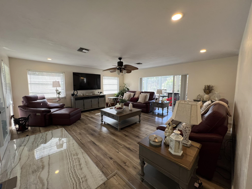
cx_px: 126
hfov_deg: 106.2
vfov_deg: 89.9
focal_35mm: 13
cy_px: 94
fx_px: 95
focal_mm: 1.57
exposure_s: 1/120
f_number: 1.8
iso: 80
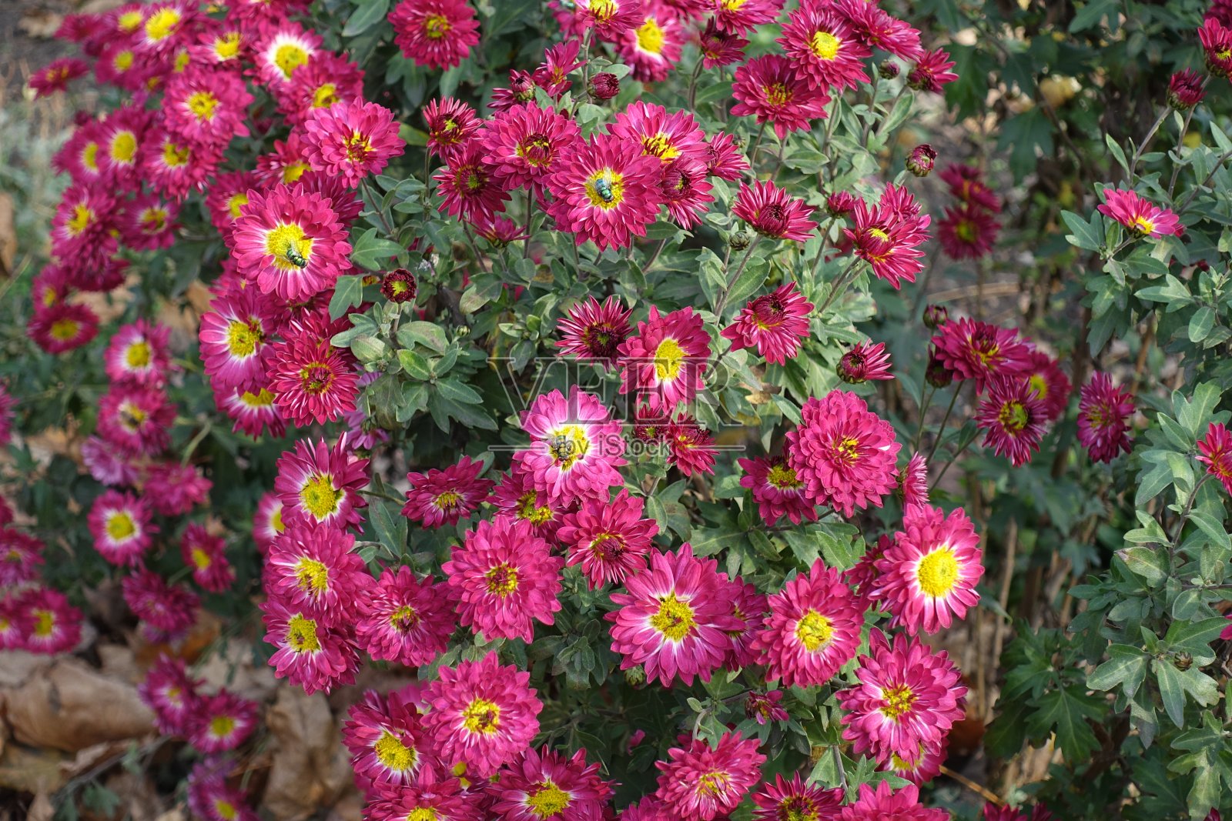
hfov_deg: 28.8
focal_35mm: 70
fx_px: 2396
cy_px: 410
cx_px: 616
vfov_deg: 19.5
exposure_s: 1/200
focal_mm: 25.7
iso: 125
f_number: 4
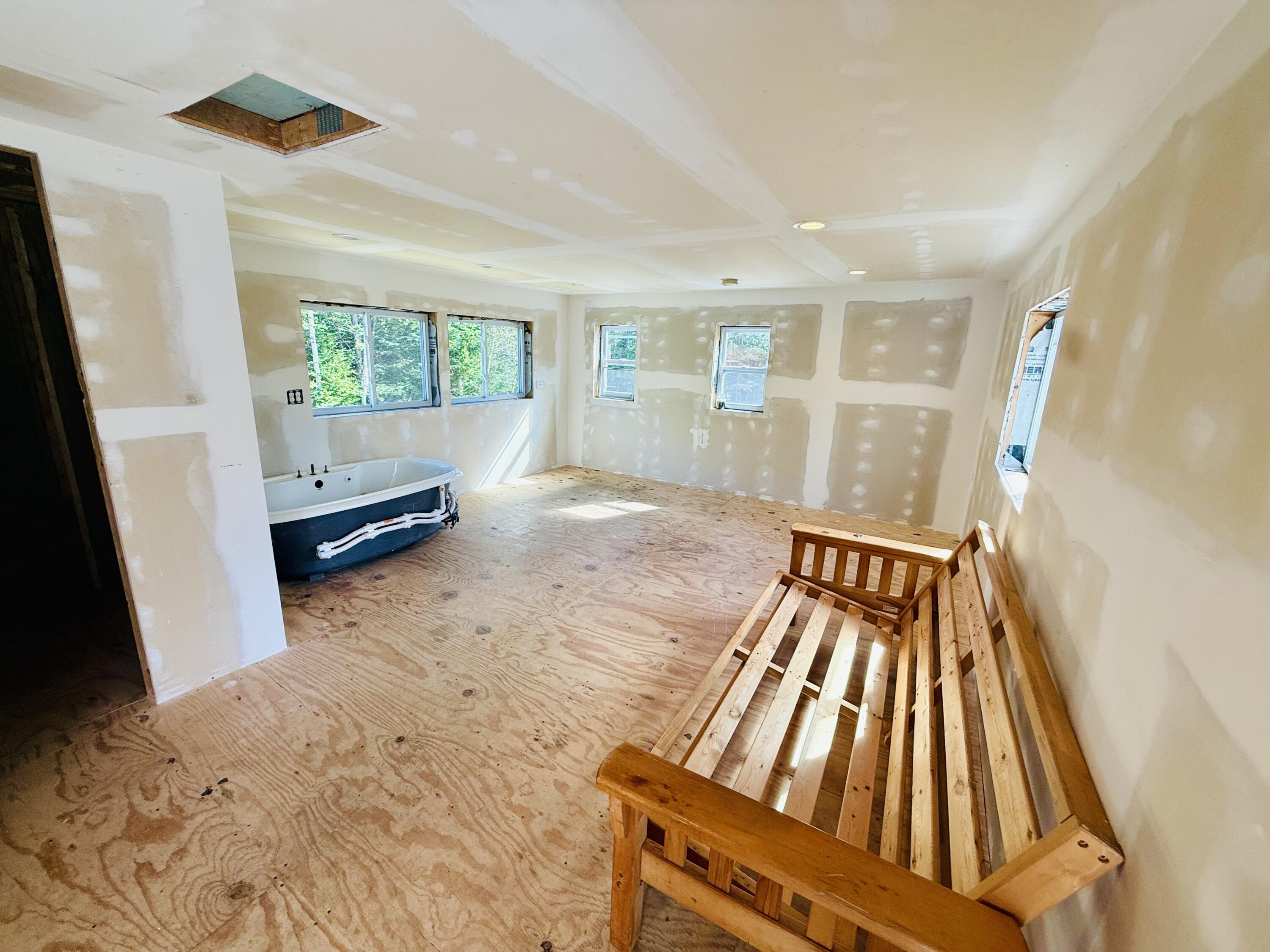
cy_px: 476
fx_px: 514
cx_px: 635
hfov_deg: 102.1
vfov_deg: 85.7
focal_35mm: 14
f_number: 2.2
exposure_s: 1/120
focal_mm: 2.22
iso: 80
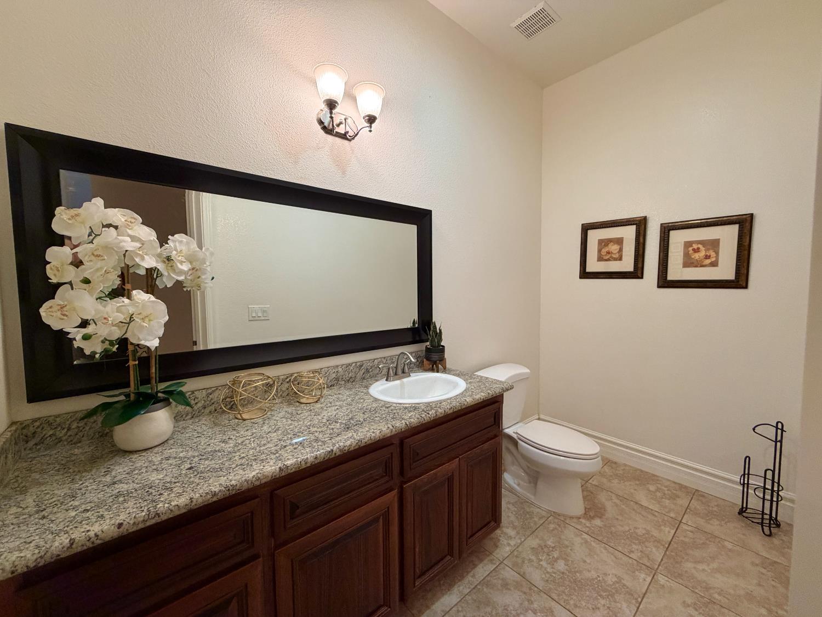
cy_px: 308
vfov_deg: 85.7
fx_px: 332
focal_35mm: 14
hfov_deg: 102.1
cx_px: 411
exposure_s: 1/60
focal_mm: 2.22
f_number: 2.2
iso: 320
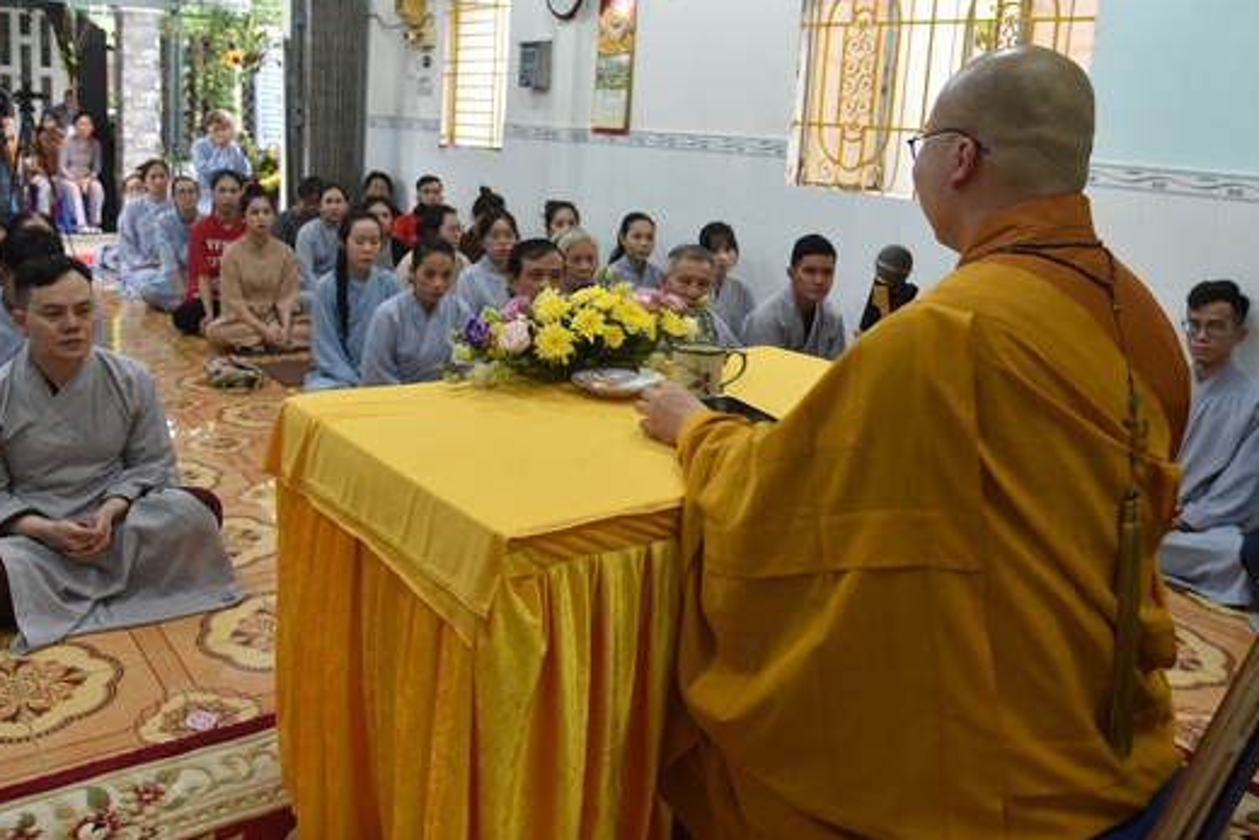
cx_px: 603
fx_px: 1049
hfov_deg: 61.9
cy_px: 324
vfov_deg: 43.4
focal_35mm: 30
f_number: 4
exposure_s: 1/60
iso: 450
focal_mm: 24
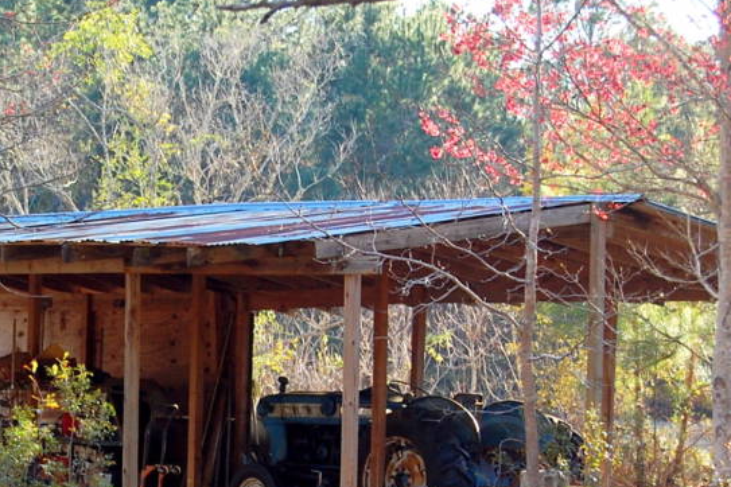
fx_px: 3902
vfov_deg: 7.1
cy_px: 362
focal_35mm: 192
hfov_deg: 10.6
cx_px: 76
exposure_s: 1/125
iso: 250
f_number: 5.6
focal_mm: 55
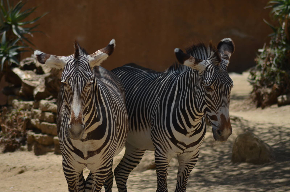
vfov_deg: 3.0
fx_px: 3618
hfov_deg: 4.6
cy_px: 96
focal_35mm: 450
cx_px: 145
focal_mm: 300
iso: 400
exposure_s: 1/2000
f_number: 5.6
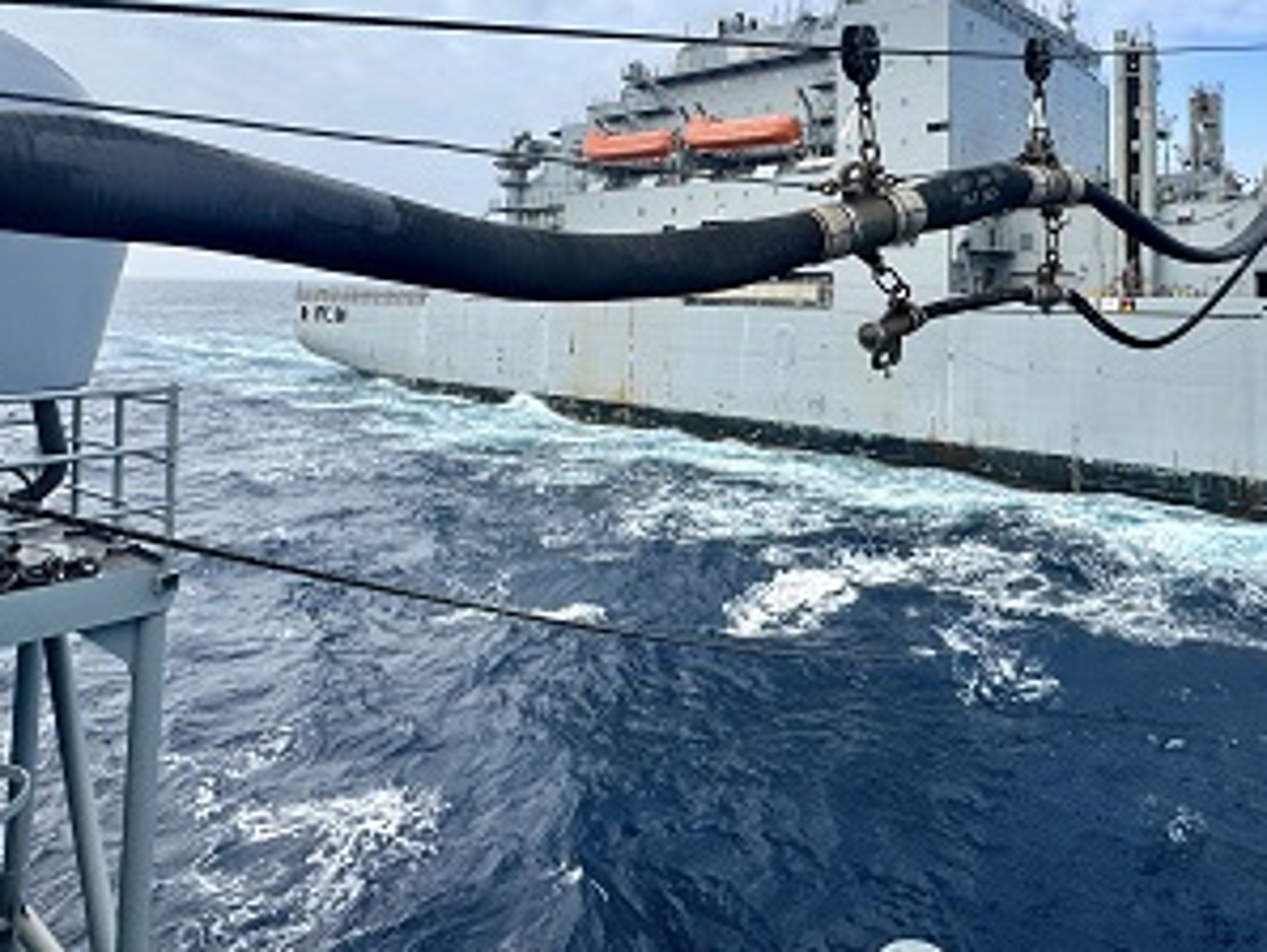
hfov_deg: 67.6
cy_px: 246
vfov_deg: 52.7
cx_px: 835
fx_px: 916
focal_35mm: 25
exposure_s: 1/1370
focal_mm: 2.22
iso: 40
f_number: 2.2
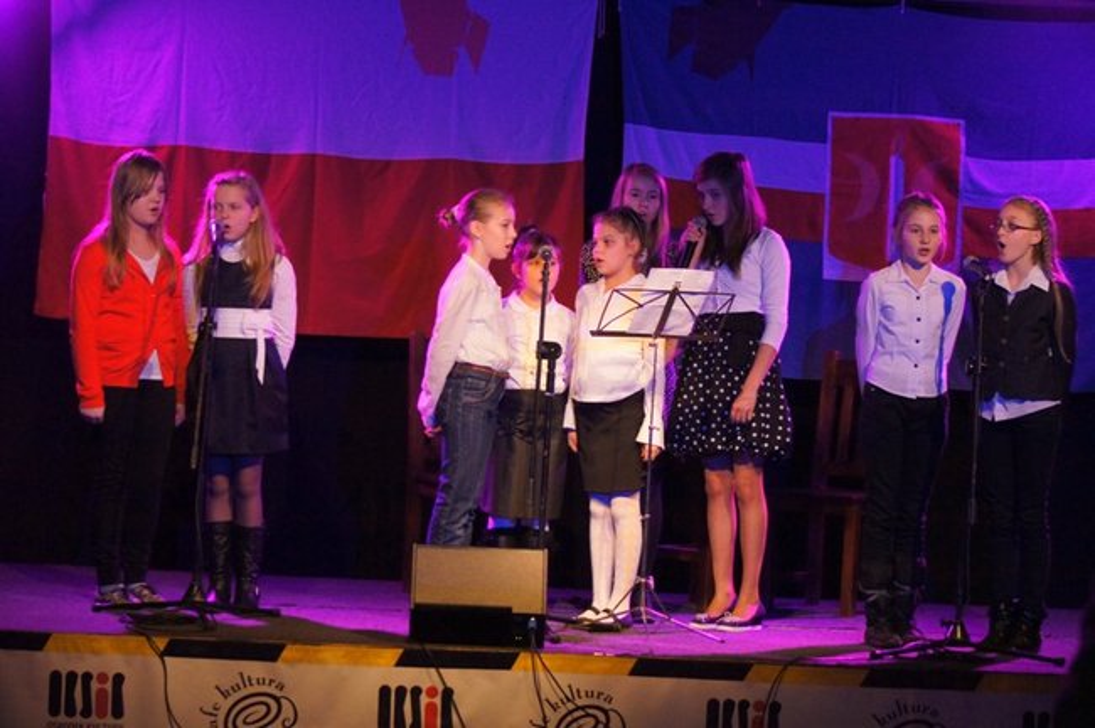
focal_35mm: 112
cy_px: 364
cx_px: 548
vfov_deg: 12.2
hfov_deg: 18.2
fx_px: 3418
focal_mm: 75
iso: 3200
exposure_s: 1/100
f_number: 4.5
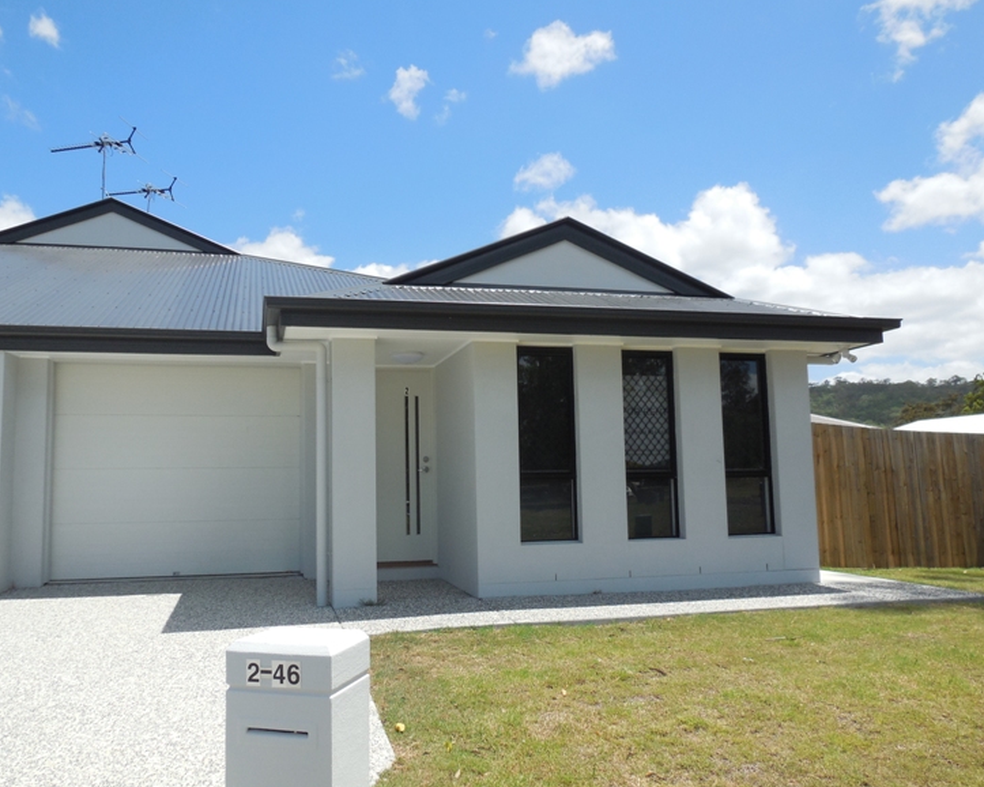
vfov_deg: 53.2
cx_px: 455
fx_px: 786
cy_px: 407
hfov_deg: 64.0
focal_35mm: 27
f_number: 3.1
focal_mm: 4.5
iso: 125
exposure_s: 1/1600
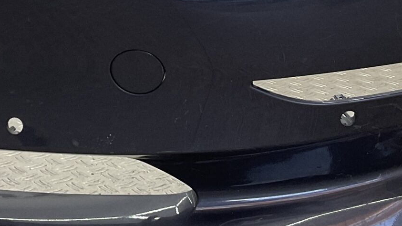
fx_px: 1023
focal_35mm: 96
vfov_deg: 12.1
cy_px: -93
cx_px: 86
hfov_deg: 22.0
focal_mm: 3
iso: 16
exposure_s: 1/103
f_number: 1.8
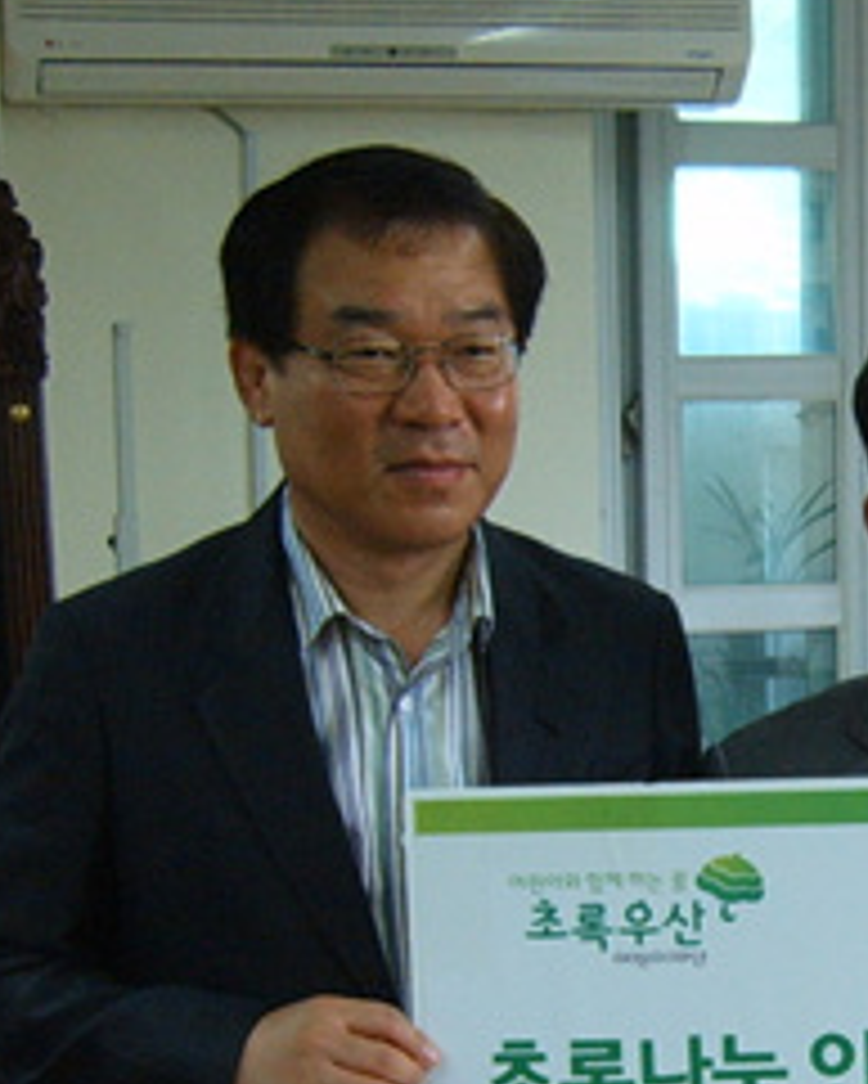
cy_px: 976
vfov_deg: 19.6
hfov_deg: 15.5
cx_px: 1016
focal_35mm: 96
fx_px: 3081
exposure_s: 1/30
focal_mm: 6.2
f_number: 2.9
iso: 141
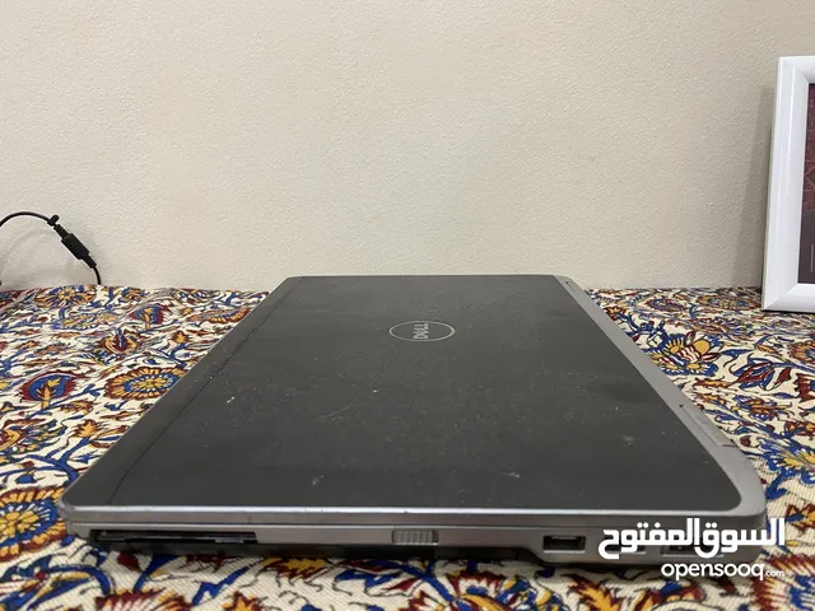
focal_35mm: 26
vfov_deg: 53.1
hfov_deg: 67.3
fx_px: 612
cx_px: 408
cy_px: 306
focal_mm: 4.25
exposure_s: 1/50
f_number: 1.8
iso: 125
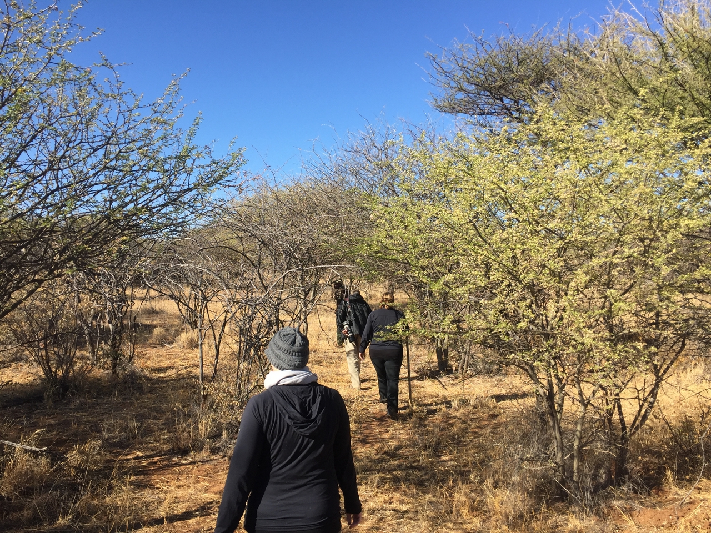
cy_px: 266
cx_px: 356
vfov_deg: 48.2
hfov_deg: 61.7
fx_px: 596
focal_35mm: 29
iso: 32
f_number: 2.2
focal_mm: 4.15
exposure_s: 1/1041
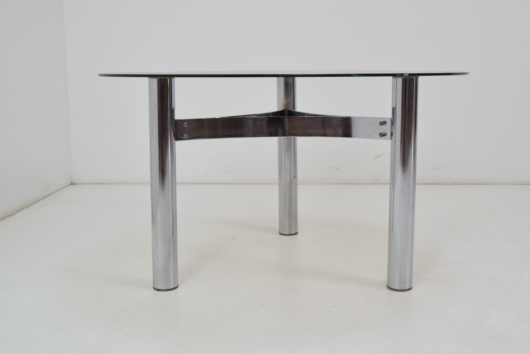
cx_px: 280
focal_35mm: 42
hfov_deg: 46.3
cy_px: 164
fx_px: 619
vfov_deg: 31.9
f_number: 8
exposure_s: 1/250
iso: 1600
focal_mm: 26
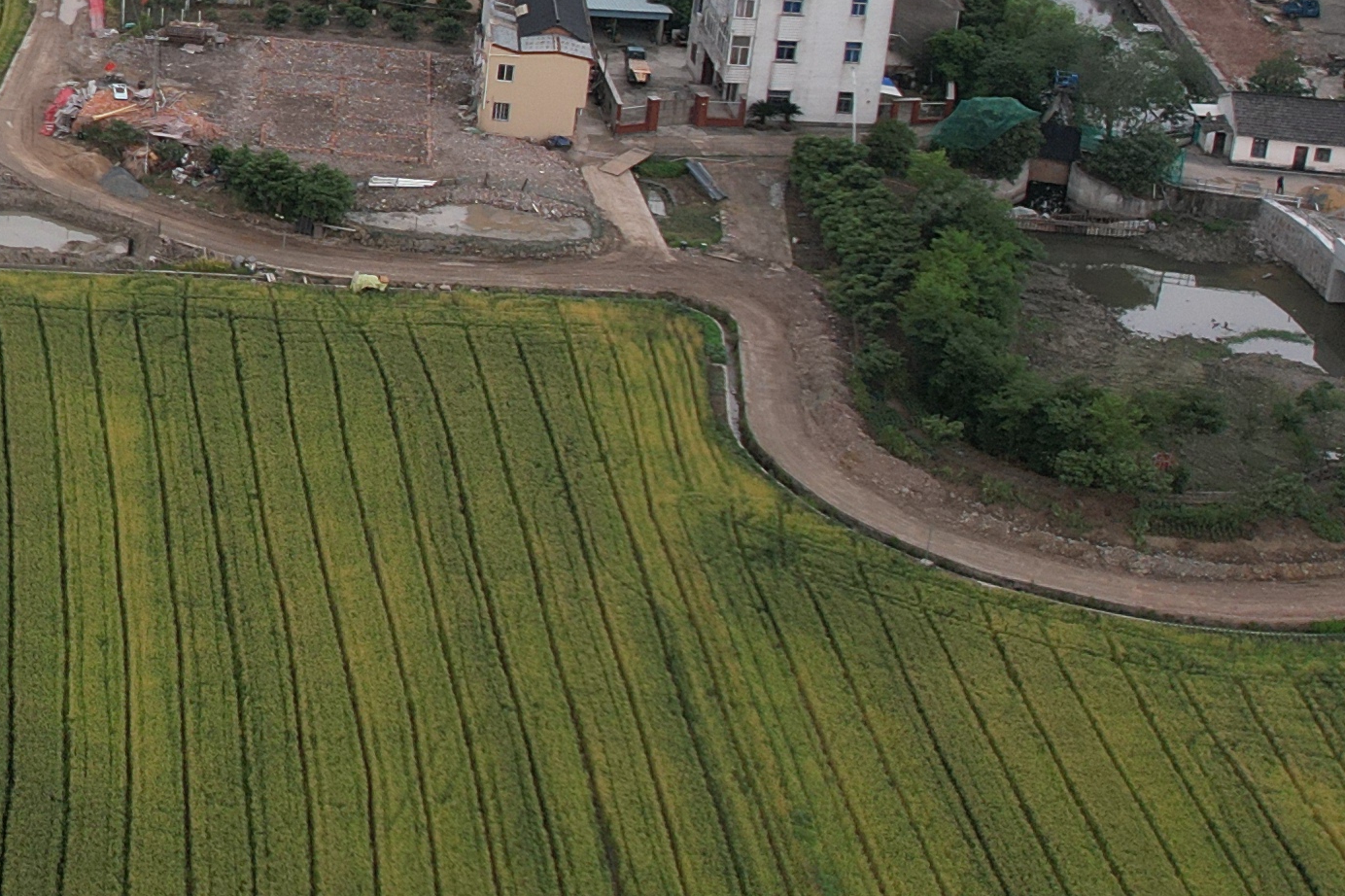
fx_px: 3249
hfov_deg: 20.9
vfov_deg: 15.3
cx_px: -489
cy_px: -52
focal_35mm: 87
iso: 100
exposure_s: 1/400
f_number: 2.8
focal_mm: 8.38
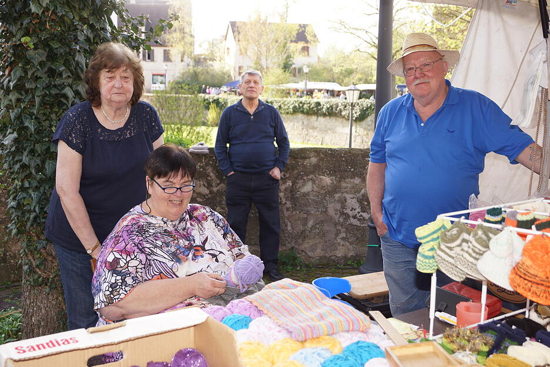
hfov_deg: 49.5
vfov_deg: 34.2
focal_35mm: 39
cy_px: 184
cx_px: 275
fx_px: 596
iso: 100
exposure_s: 1/80
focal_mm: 26
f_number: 4.5
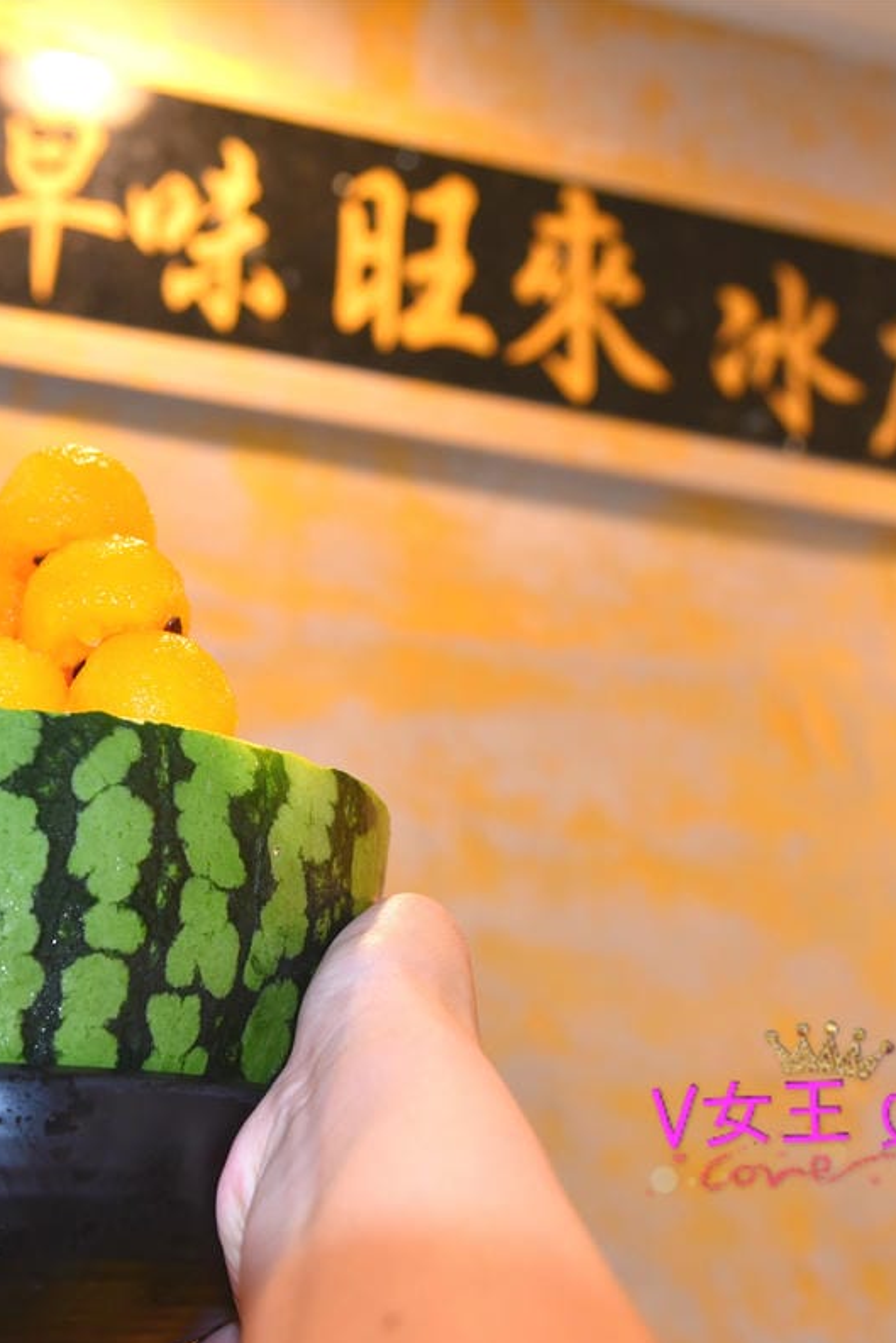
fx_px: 1978
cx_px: 279
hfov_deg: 25.4
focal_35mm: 53
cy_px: 677
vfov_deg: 37.5
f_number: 4.5
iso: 800
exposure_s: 1/80
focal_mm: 35
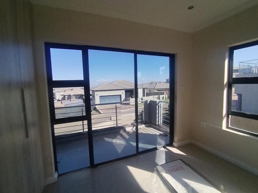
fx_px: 127
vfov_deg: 74.7
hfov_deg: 91.0
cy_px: 96
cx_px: 129
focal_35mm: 17
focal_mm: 1.42
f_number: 2.2
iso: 100
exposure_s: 1/1672
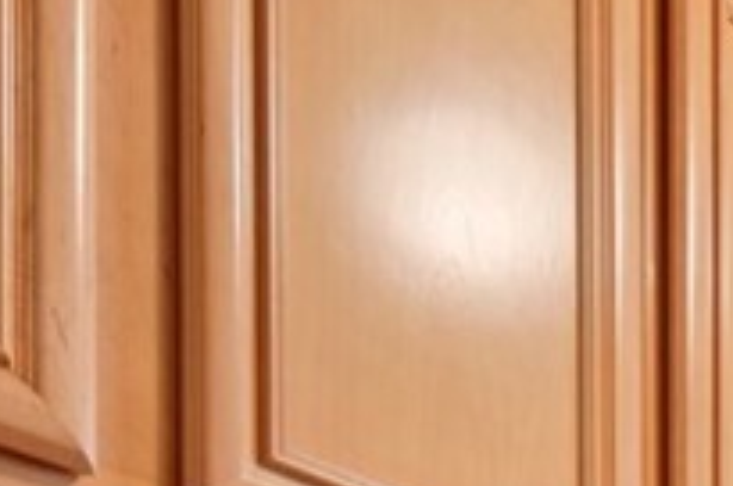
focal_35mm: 65
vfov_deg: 15.2
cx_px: 1123
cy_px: 1068
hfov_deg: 23.9
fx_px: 1321
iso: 400
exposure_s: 1/6
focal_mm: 13
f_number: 8
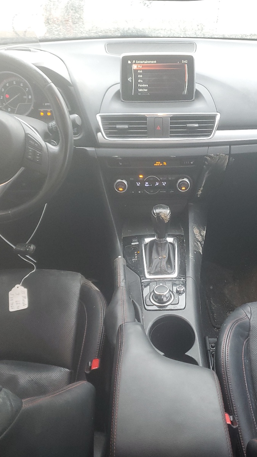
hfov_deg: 31.1
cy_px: 228
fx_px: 460
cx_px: 152
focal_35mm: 38
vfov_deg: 52.8
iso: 91
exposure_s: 1/60.2
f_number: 1.5
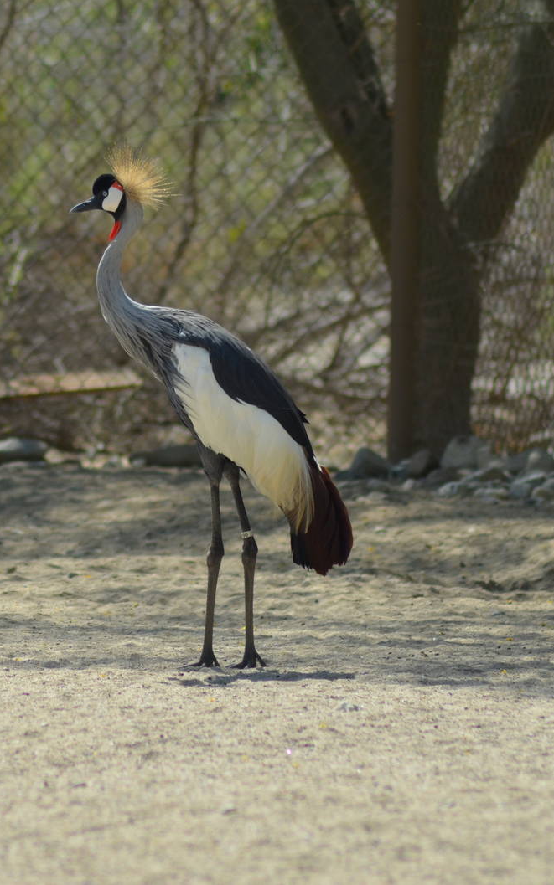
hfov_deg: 2.5
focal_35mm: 531
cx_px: 211
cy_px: 442
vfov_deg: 4.0
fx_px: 12822
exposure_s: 1/2000
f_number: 5.6
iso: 400
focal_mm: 230
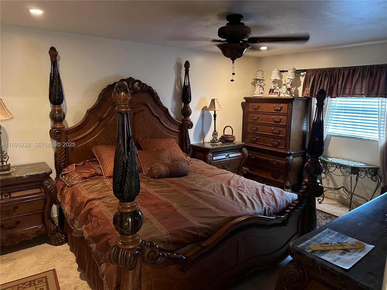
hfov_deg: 71.6
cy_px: 145
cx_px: 194
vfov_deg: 56.8
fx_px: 268
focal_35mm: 24
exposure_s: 1/30
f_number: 1.78
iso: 1000
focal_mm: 6.86
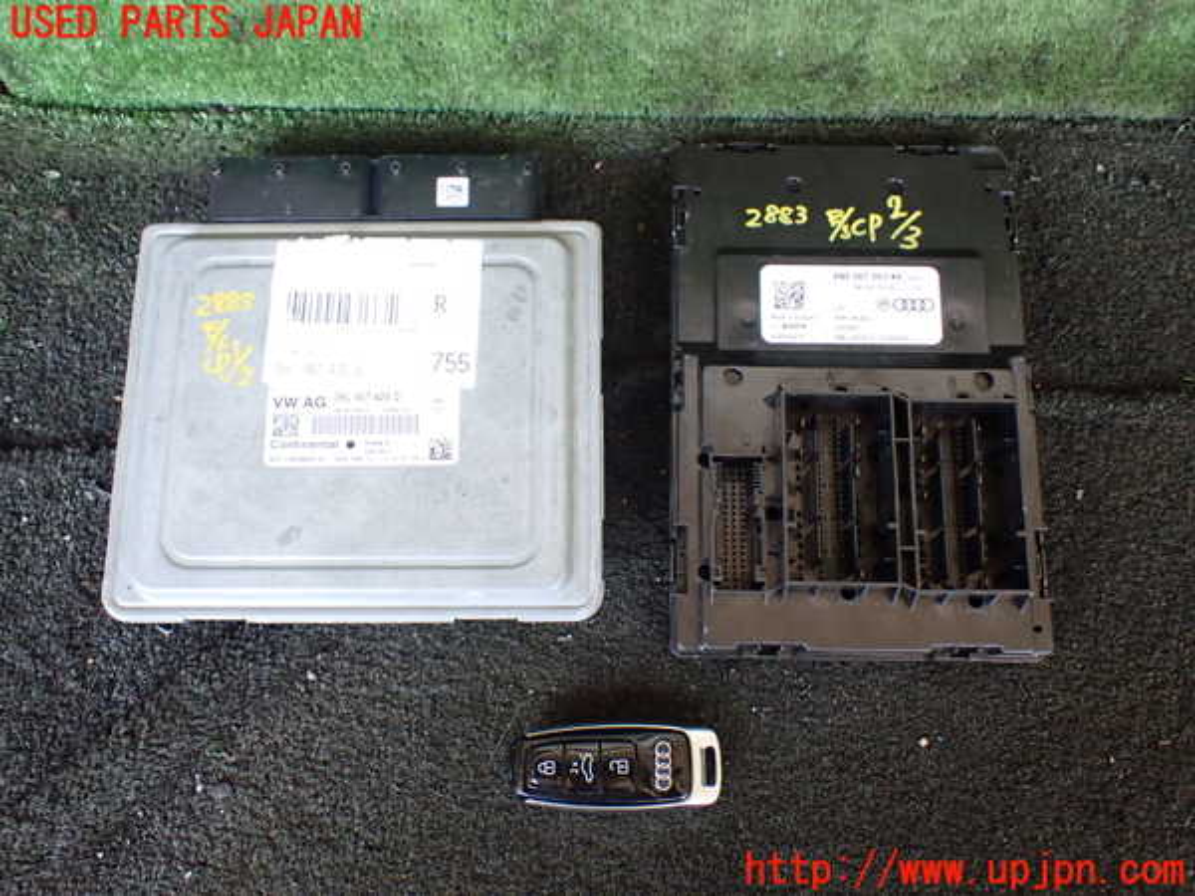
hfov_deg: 60.0
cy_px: 448
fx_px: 1036
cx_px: 598
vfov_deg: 46.8
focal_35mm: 30
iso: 500
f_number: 2.3
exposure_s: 1/125
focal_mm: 5.4
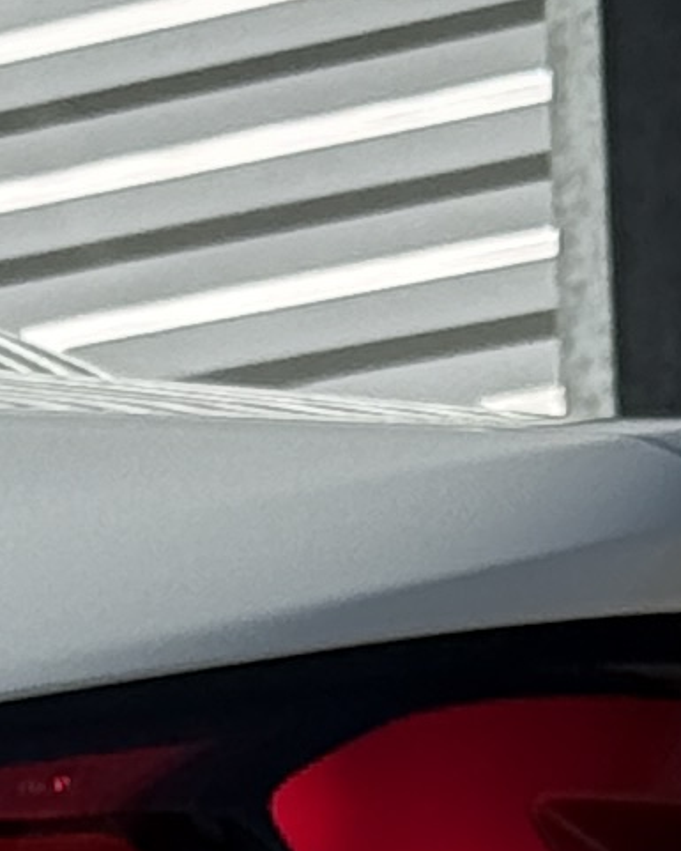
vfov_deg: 4.8
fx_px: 9898
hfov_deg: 3.9
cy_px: 2226
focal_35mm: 393
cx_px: -283
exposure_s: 1/9901
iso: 100
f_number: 1.78
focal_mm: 6.76
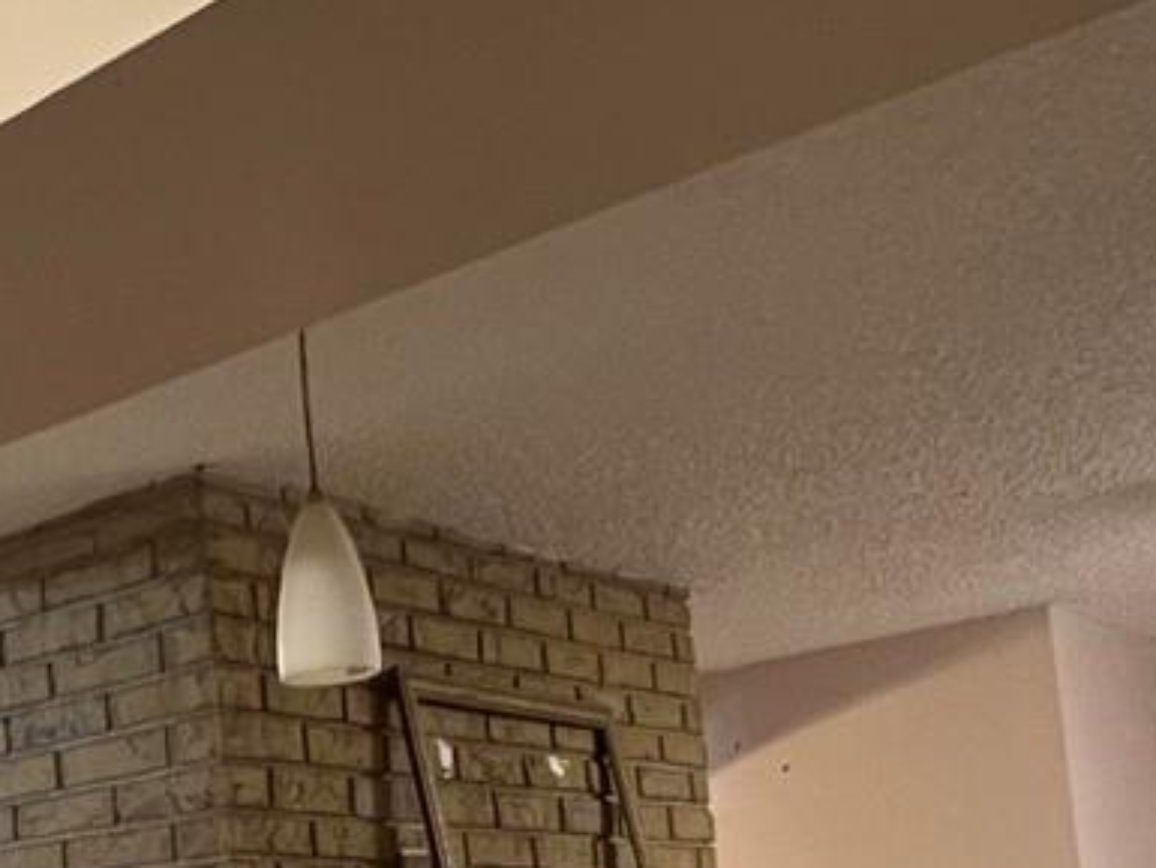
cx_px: -267
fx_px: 1804
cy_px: 928
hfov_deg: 29.8
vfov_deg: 25.3
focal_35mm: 54
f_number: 1.8
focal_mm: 1.57
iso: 400
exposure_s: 1/60
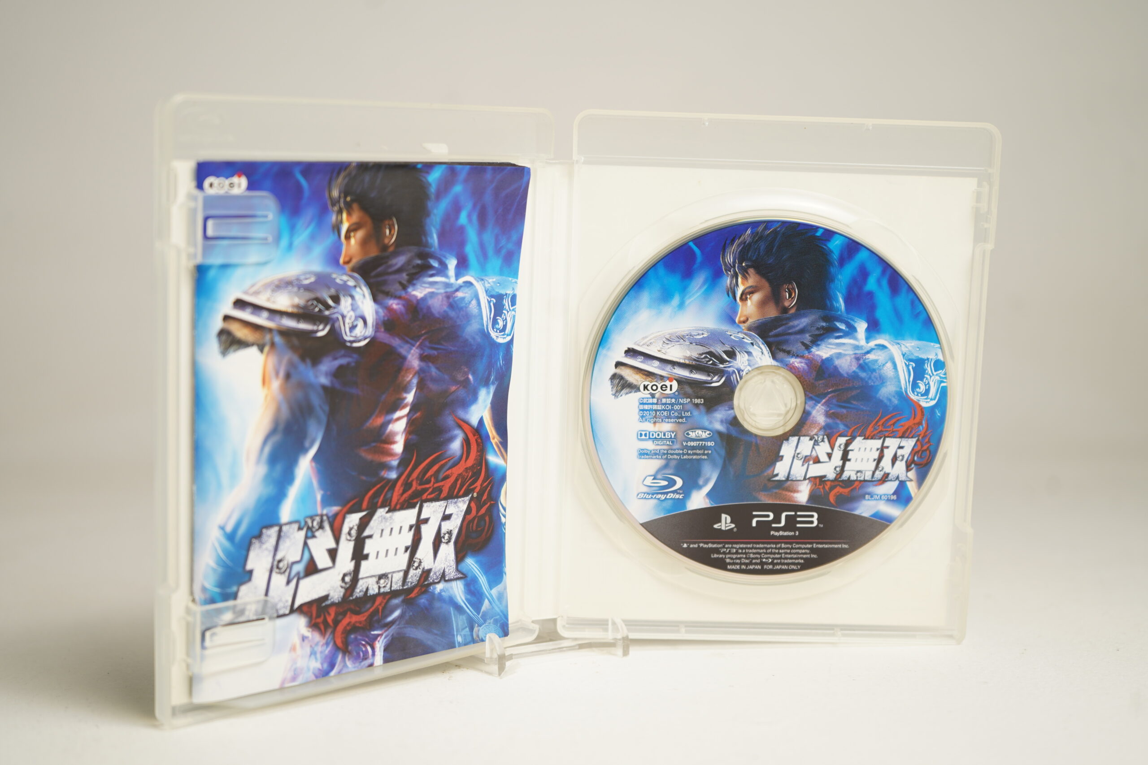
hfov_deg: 41.9
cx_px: 574
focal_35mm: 47
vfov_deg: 28.7
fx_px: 1499
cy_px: 382
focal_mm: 47
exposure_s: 1/40
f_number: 4.5
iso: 160
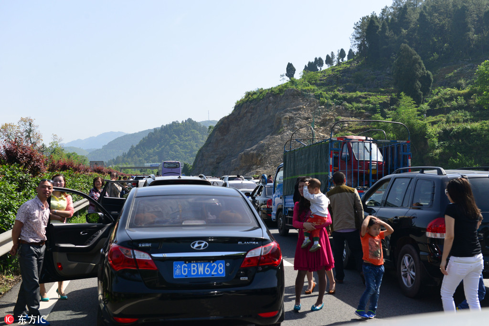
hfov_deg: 41.1
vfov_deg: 28.1
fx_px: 652
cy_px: 163
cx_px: 244
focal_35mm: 48
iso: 800
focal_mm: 48
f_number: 5.6
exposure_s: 1/2000
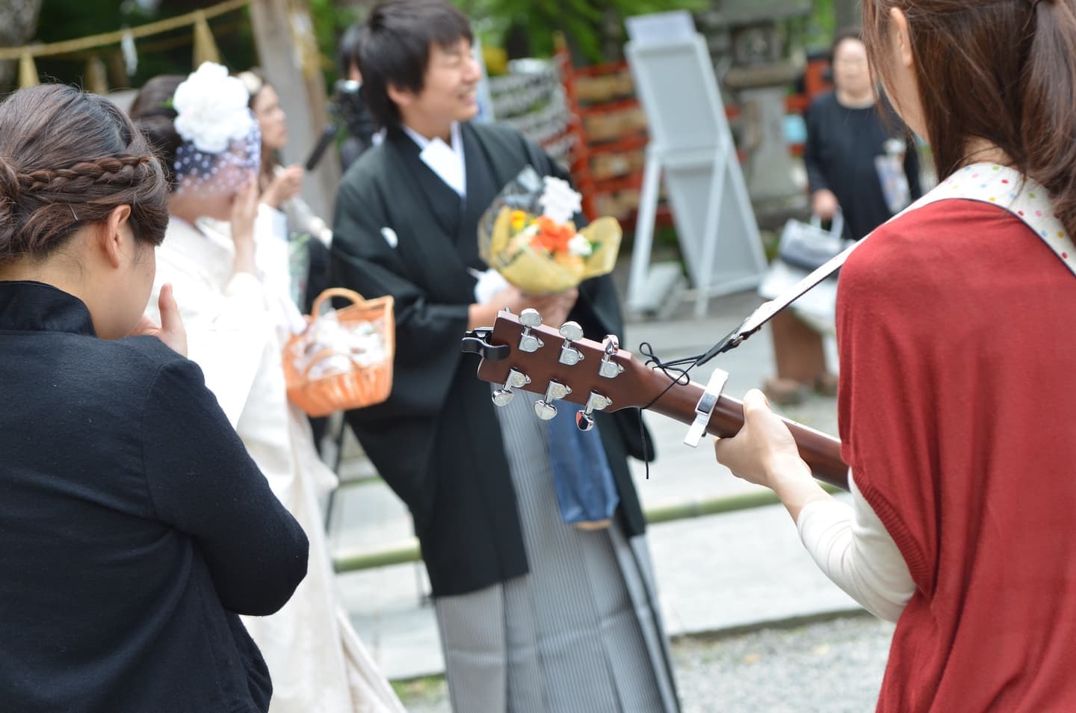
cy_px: 356
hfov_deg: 19.5
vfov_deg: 13.0
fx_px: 3132
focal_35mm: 105
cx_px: 538
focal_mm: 70
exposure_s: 1/800
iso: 400
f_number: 4
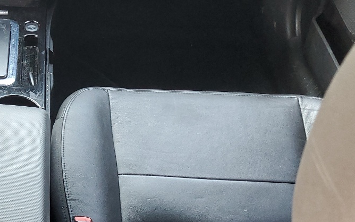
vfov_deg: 19.6
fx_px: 639
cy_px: 52
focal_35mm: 66
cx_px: -22
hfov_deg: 28.6
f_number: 1.5
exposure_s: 1/60.2
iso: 124
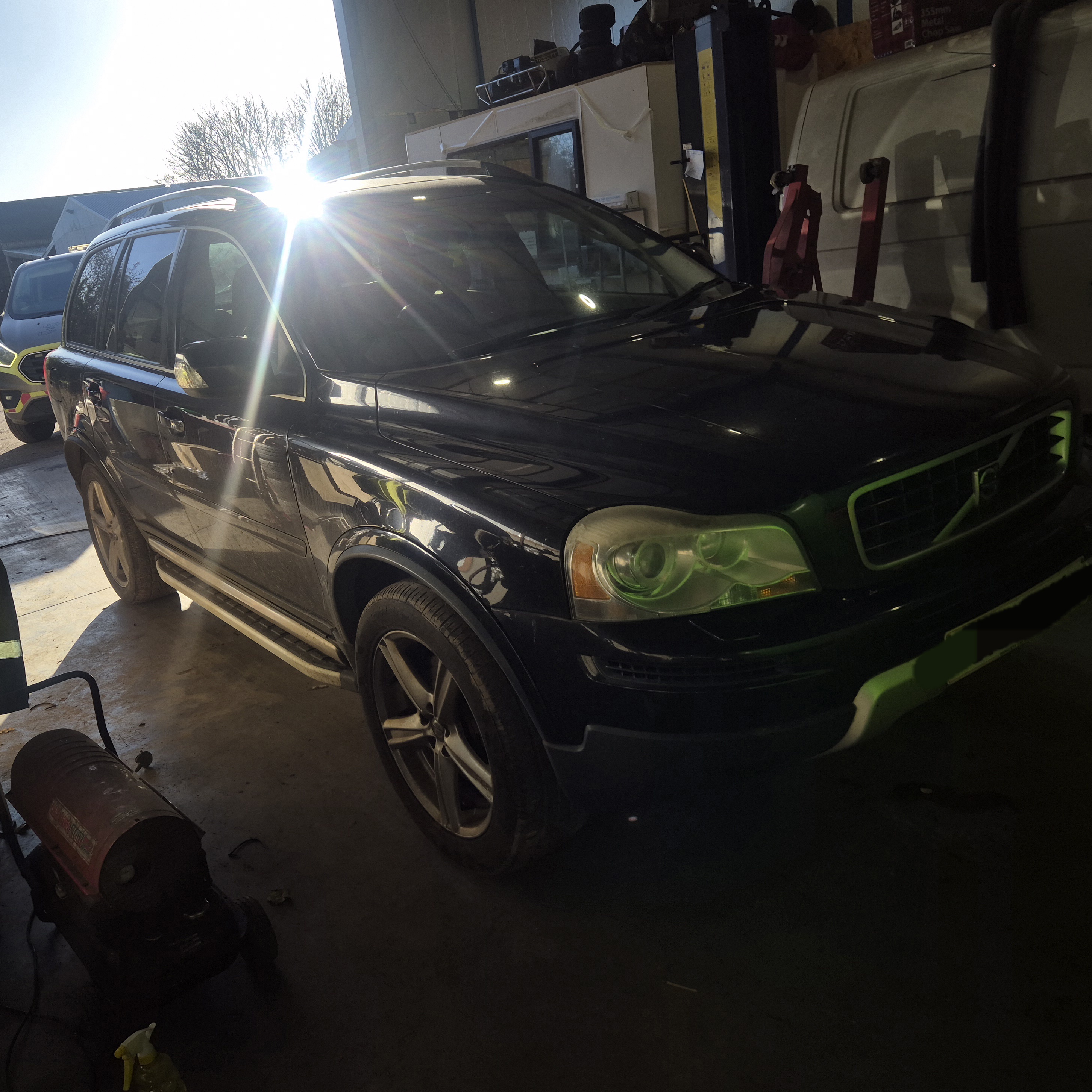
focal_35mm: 28
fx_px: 999
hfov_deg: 57.0
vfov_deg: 57.3
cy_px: 528
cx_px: 463
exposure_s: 1/769
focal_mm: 5.4
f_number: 1.8
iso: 25
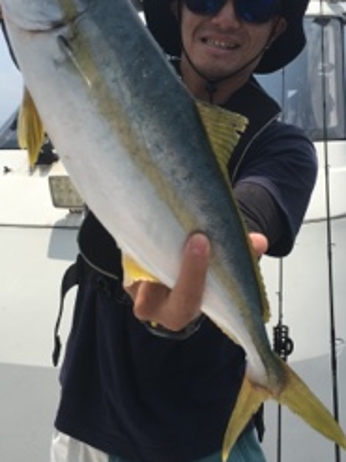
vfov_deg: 40.3
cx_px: 170
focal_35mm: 47
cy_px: 187
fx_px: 627
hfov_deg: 30.9
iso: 25
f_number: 2.2
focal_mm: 4.15
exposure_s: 1/1876
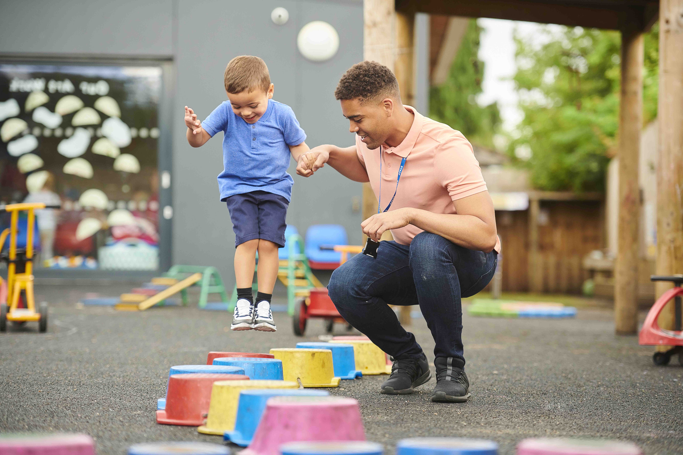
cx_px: 342
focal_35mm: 116
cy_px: 228
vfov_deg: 11.8
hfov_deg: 17.6
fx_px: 2201
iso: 640
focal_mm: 116
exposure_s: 1/1000
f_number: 2.8
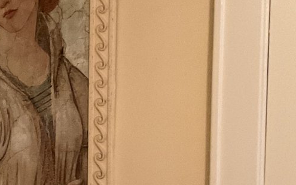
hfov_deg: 21.1
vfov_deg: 13.8
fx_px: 758
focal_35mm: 94
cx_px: -23
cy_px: 146
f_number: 1.8
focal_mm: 3
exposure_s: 1/25
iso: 400
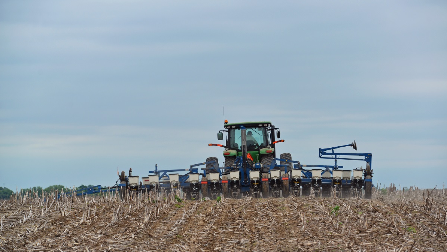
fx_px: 1873
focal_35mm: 158
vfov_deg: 7.7
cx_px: 224
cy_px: 126
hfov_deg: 13.6
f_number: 5.6
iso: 360
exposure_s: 1/2000
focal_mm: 150
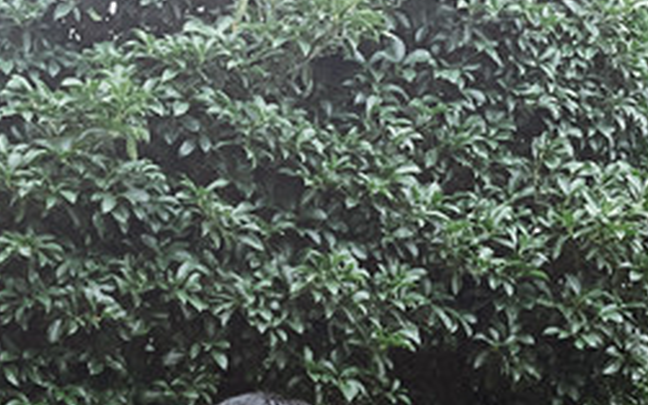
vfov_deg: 8.0
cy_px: 560
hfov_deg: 12.8
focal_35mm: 162
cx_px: 34
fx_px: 2862
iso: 40
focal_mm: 7.5
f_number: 2.2
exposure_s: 1/121
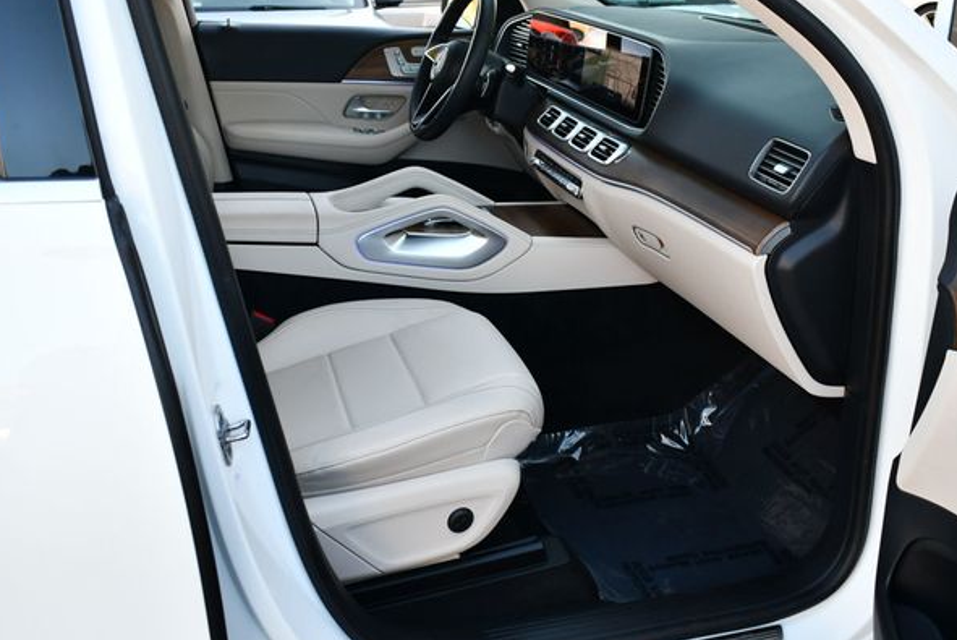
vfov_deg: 34.3
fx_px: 1037
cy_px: 301
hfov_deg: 49.5
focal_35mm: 39
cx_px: 502
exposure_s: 1/250
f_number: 4
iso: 400
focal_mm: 18
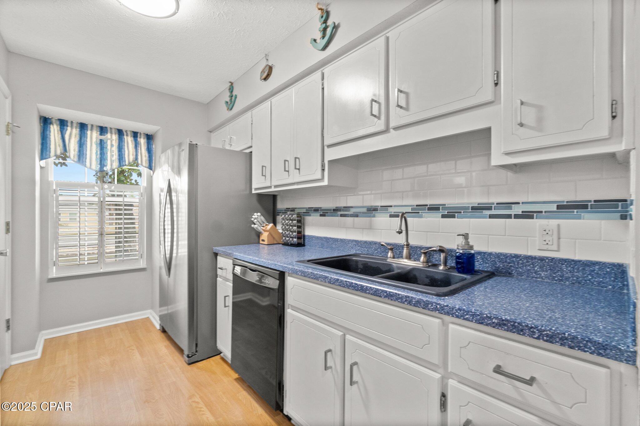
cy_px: 213
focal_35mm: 15
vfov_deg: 77.3
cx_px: 320
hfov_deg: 100.4
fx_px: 267
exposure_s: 1
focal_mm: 10
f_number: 9
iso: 400
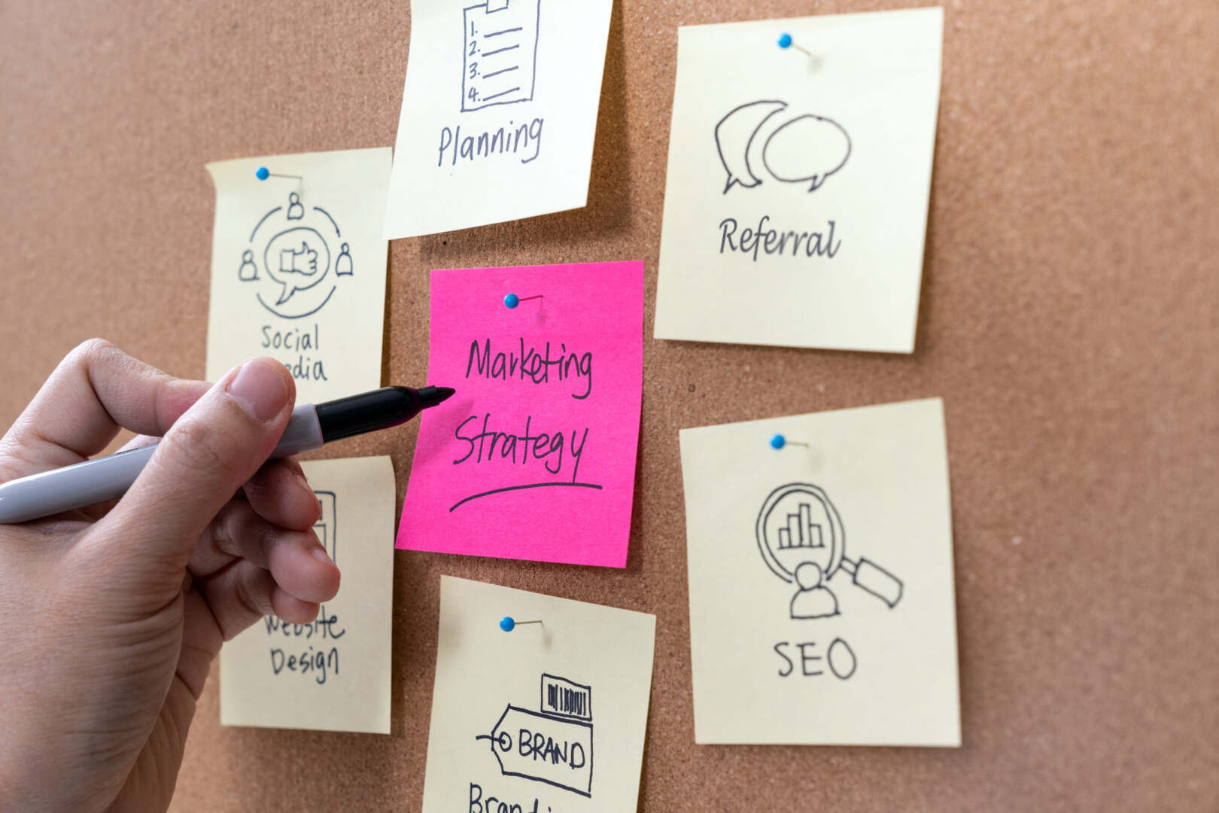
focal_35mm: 63
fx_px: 2133
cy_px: 406
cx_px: 610
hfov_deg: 31.9
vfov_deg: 21.6
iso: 250
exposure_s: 1/30
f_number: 5.6
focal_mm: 63
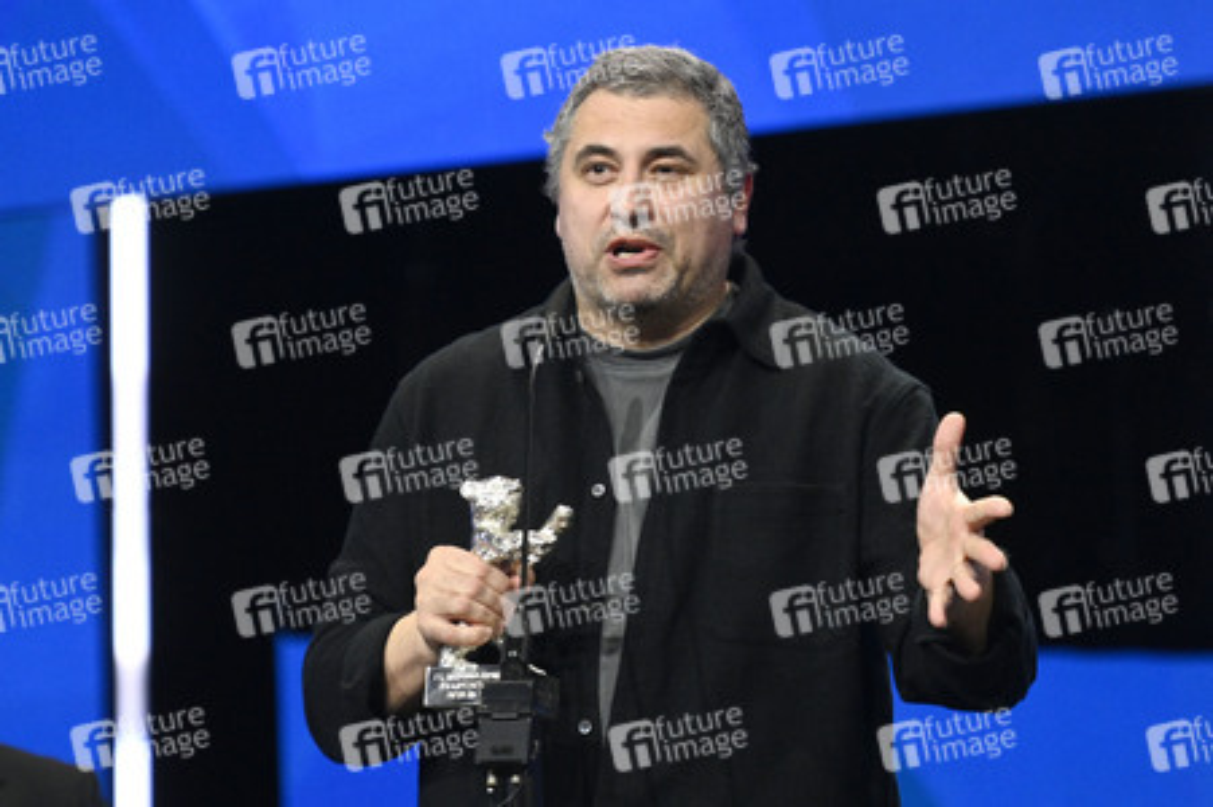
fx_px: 8081
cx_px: 606
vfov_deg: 5.7
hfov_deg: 8.6
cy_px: 404
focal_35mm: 240
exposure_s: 1/200
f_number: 5.6
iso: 10000
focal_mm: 240
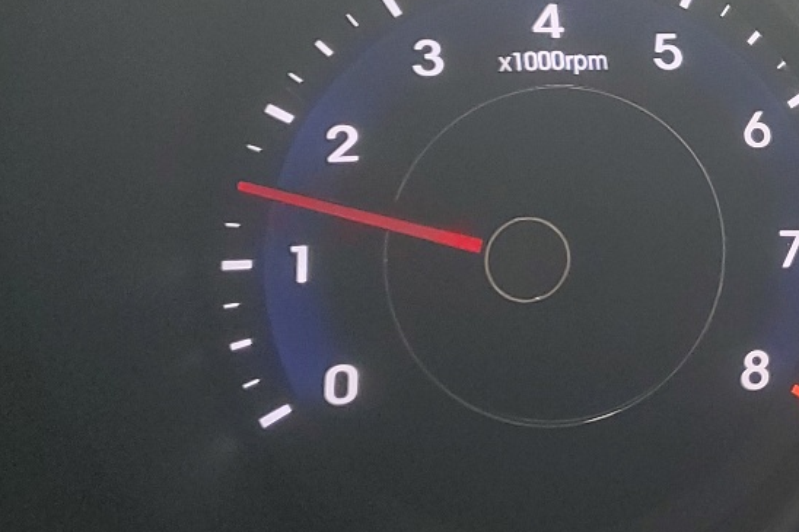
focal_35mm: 79
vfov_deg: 17.0
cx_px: 1137
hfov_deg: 22.1
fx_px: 1753
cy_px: 39
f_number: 1.5
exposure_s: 1/120
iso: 69
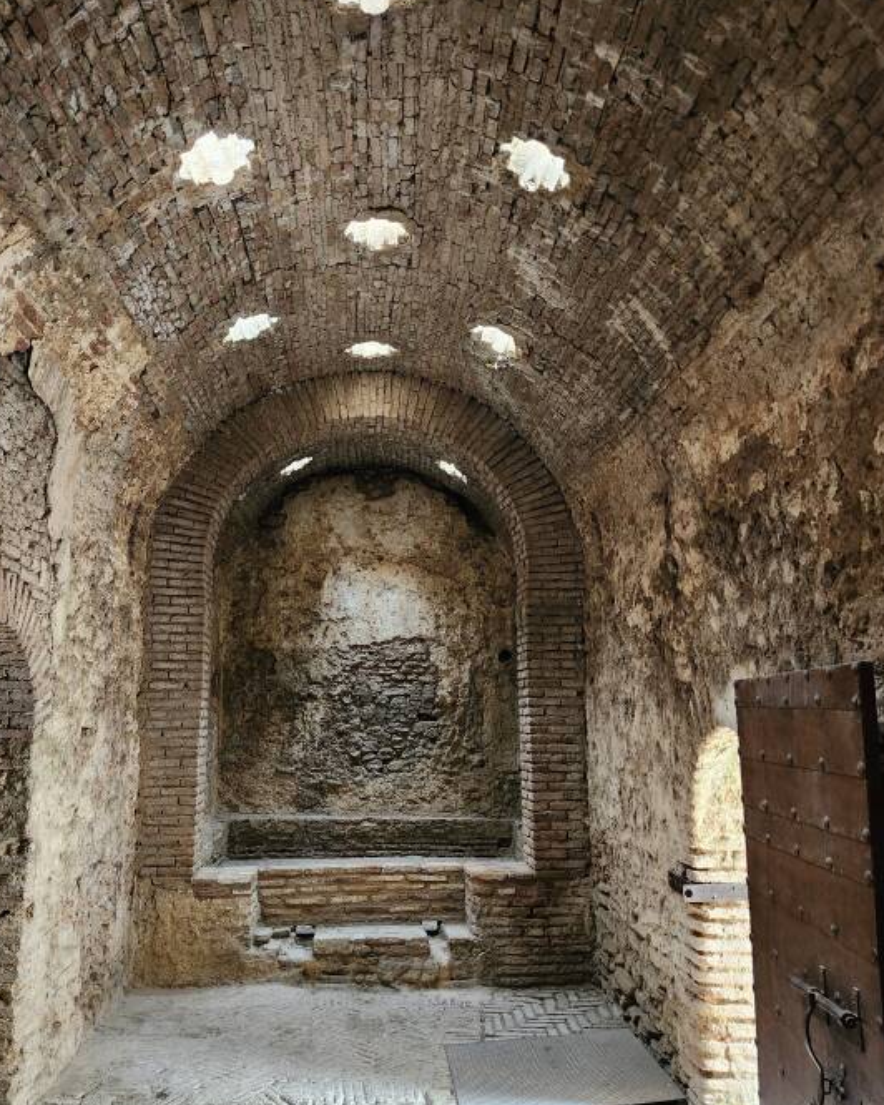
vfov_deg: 64.1
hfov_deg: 53.1
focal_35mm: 27
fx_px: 883
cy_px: 563
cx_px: 399
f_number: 1.8
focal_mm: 5.54
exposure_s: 1/24
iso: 640
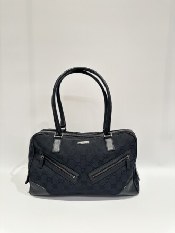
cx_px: 88
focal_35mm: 24
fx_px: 162
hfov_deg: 56.8
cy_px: 116
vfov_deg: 71.6
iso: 125
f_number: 1.78
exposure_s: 1/50
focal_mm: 6.86
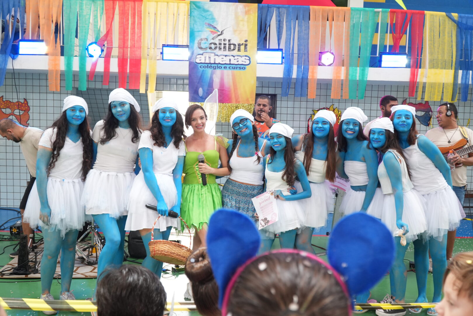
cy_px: 158
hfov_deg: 57.2
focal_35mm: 33
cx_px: 236
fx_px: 434
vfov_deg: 40.0
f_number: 4
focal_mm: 22
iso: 800
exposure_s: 1/160
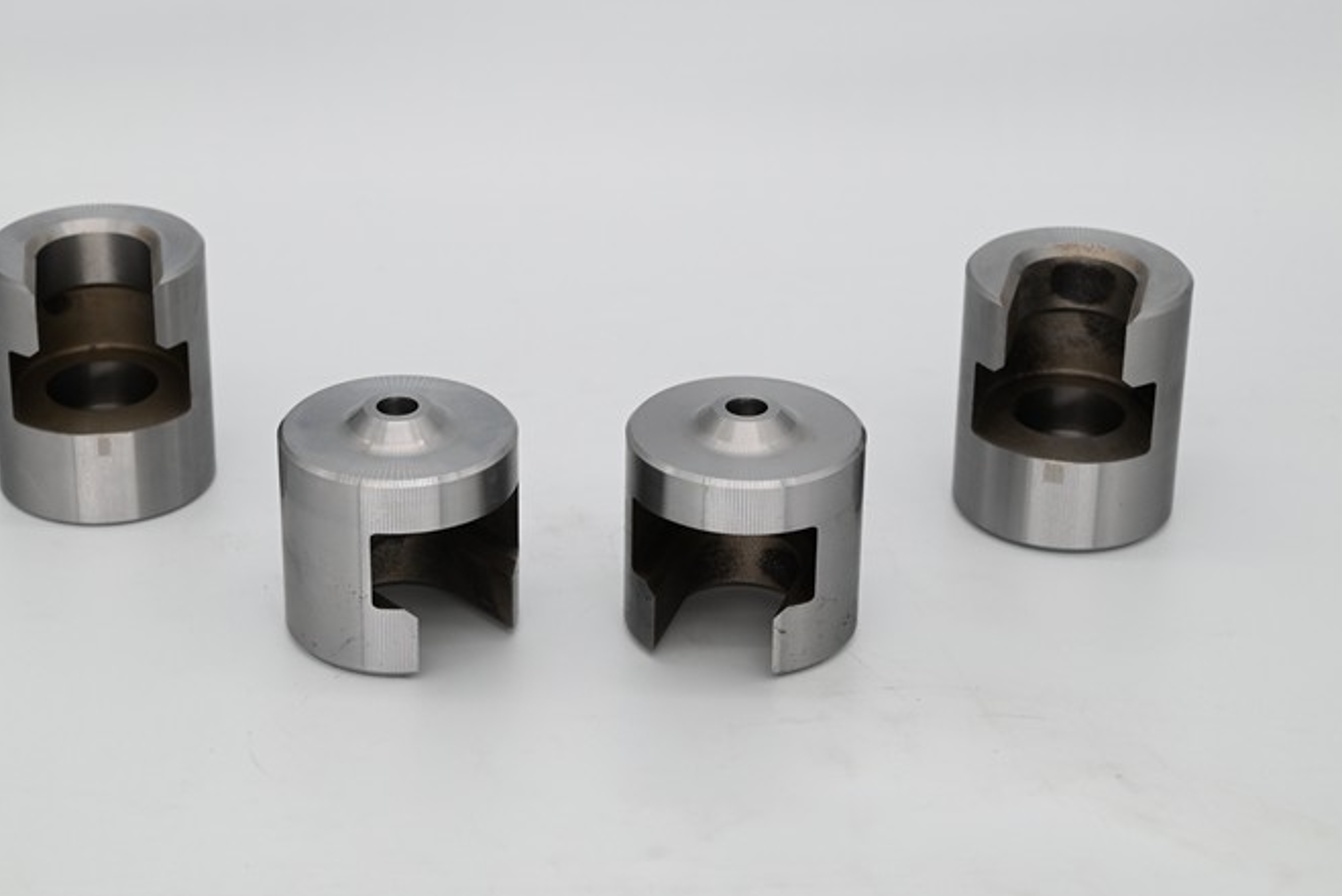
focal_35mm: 85
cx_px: 584
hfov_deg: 23.9
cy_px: 362
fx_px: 3170
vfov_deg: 16.1
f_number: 9
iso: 1000
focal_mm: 70
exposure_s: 1/250
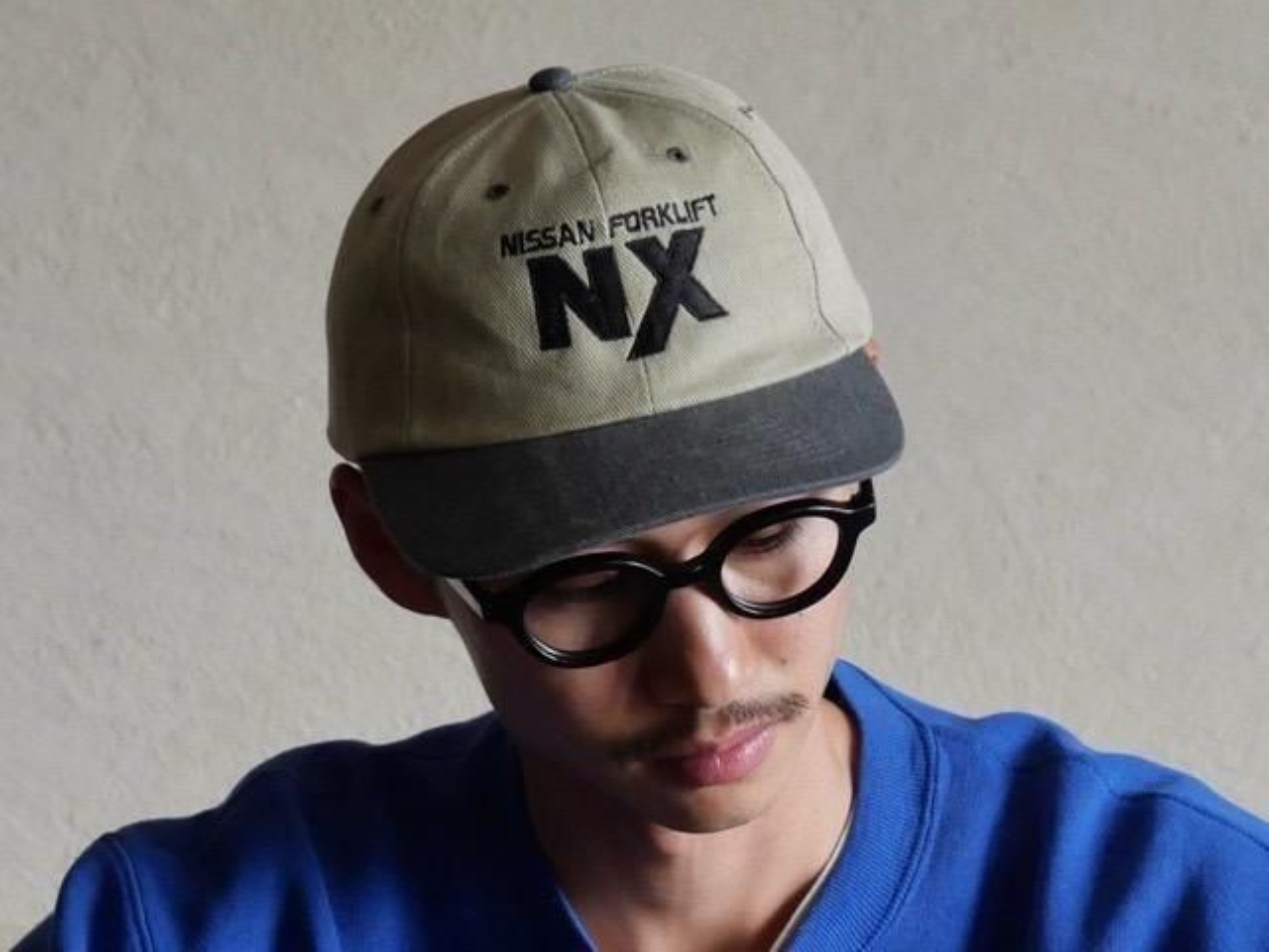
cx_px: 634
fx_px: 3373
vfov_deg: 16.1
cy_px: 476
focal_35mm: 92
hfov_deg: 21.3
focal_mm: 46
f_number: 3.9
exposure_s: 1/100
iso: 1000
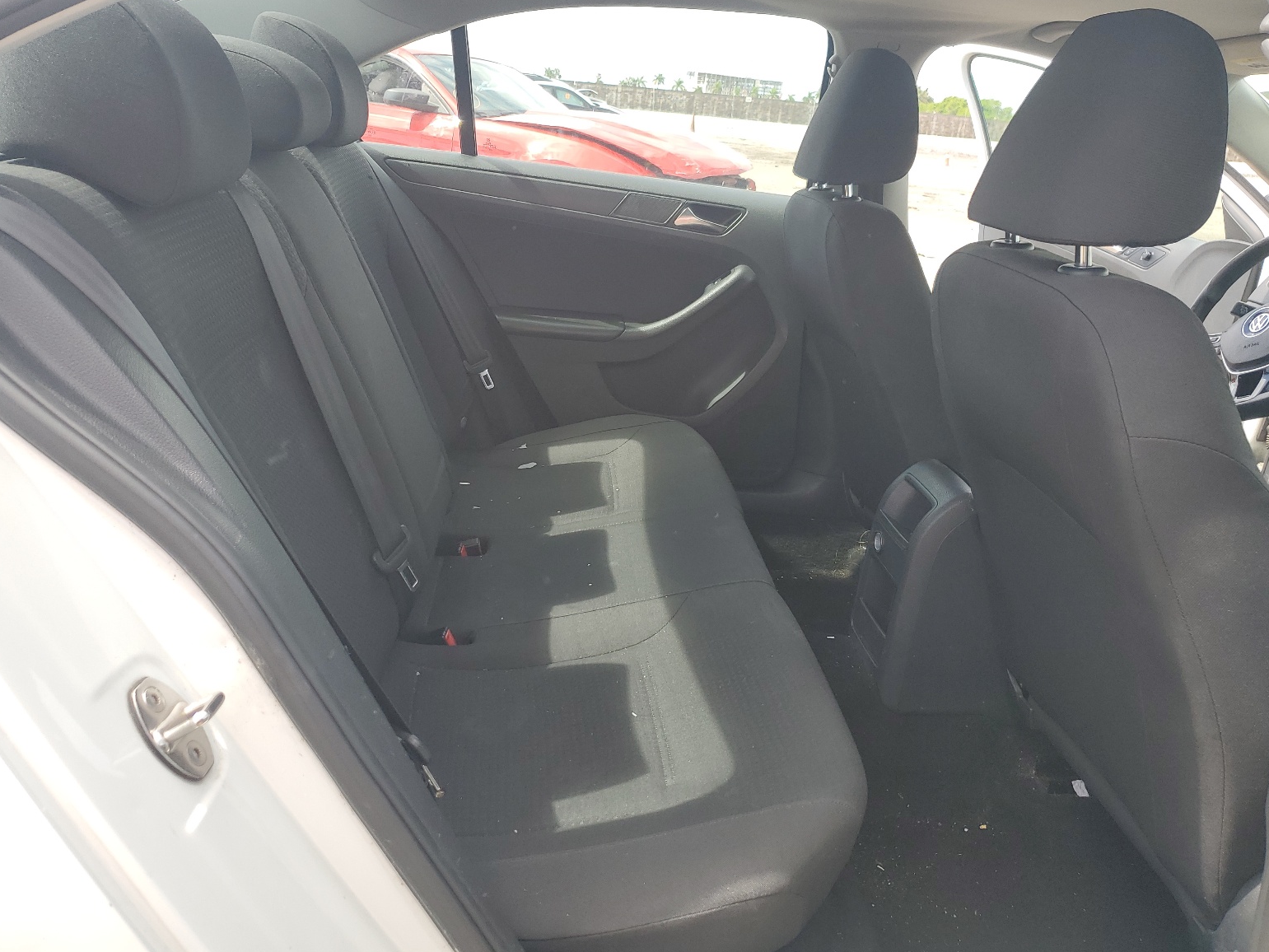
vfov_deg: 51.4
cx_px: 634
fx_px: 990
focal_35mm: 27
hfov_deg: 65.3
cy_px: 475
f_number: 1.5
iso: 50
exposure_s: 1/588
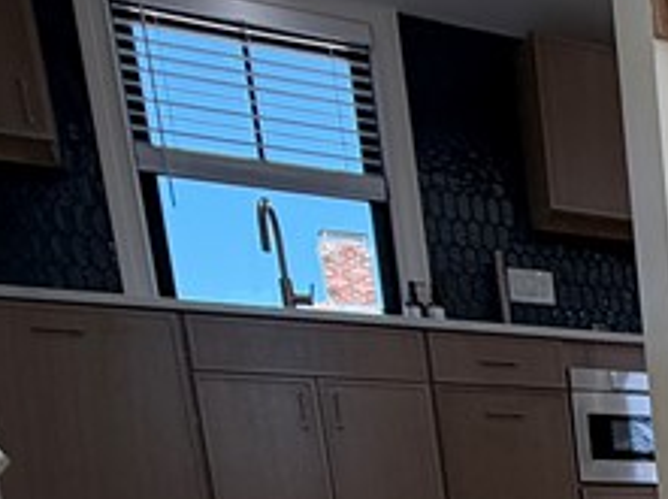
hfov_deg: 22.4
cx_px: 1094
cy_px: 835
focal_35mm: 65
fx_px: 1252
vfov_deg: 18.7
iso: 40
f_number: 2.2
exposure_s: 1/232
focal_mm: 2.22
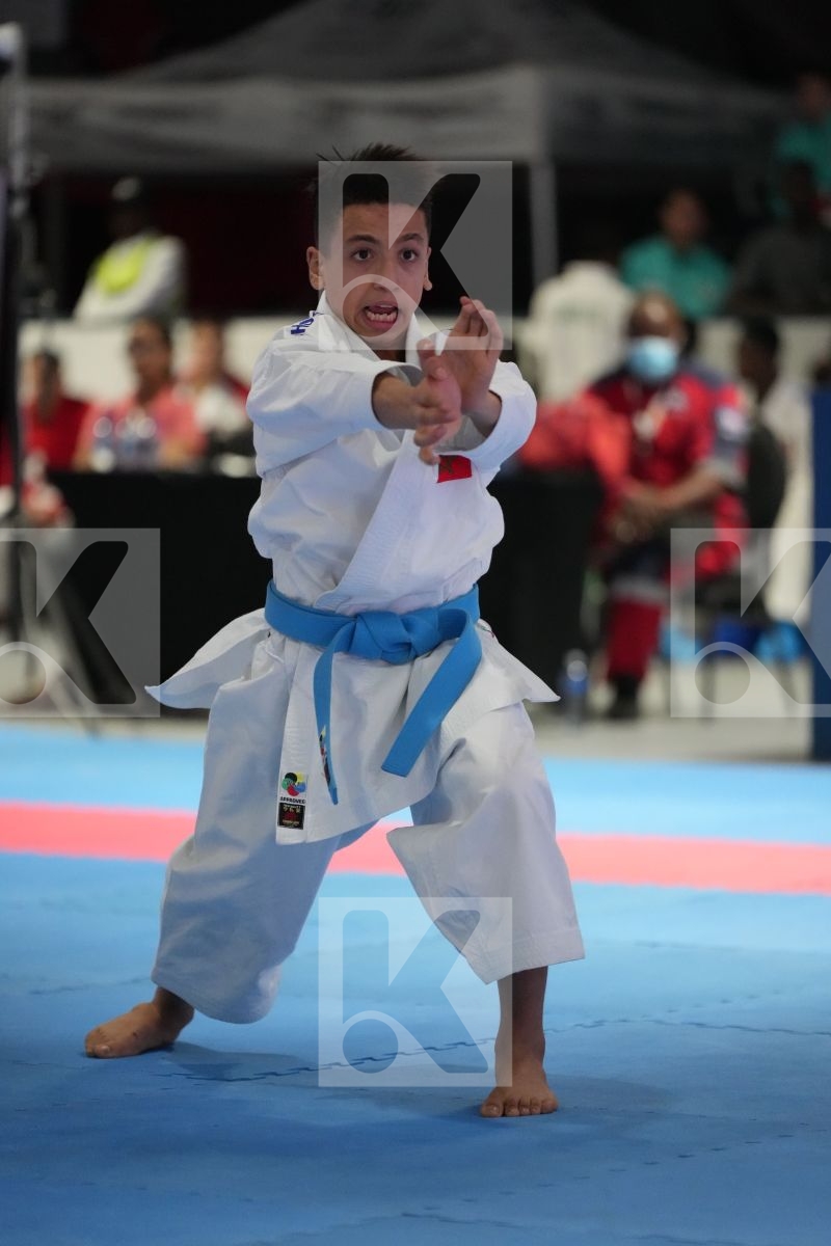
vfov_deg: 12.6
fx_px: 5643
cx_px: 416
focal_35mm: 163
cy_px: 623
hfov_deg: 8.4
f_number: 2.8
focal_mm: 163
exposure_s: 1/500
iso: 8000
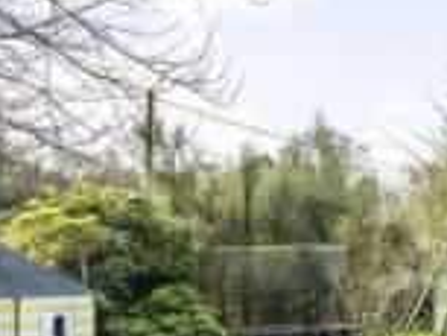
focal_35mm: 74
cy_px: 297
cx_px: 711
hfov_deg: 21.2
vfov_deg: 19.6
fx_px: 956
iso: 400
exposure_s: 1/160
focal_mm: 12
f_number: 5.6
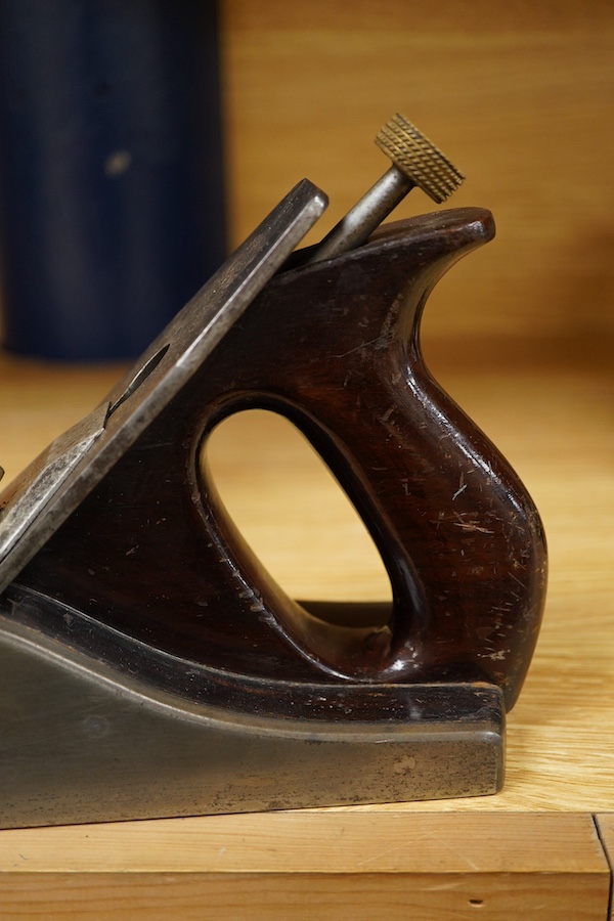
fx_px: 1151
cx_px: 307
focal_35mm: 45
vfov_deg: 43.6
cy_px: 460
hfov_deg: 29.9
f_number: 3.5
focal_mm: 30
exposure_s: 1/125
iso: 1250
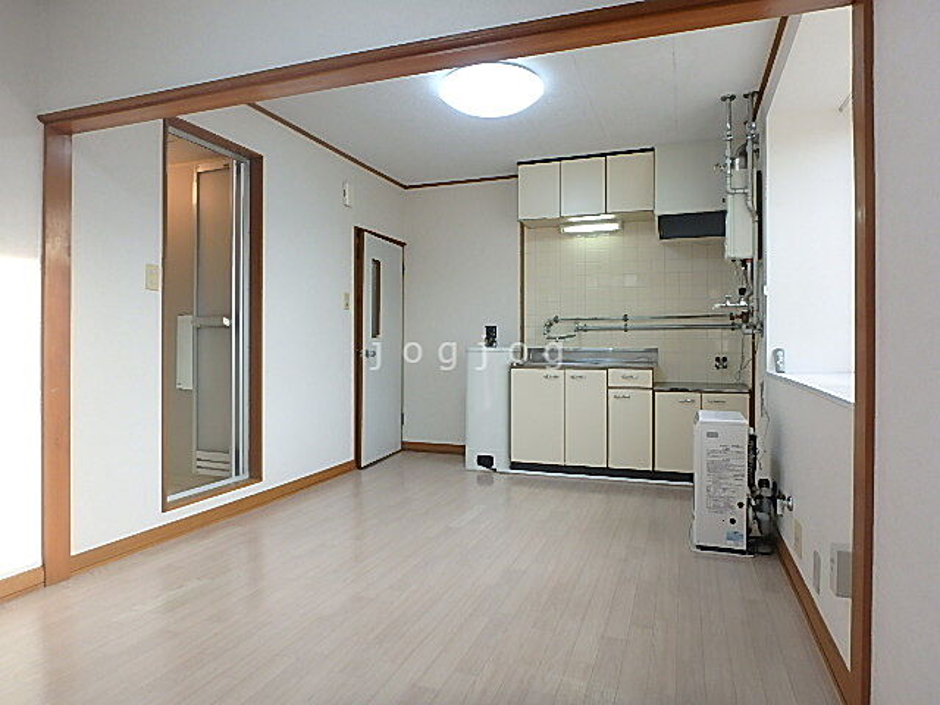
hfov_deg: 79.0
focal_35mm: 21
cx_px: 470
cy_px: 352
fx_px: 570
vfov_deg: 63.4
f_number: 3.5
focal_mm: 3.7
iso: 160
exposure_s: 1/80
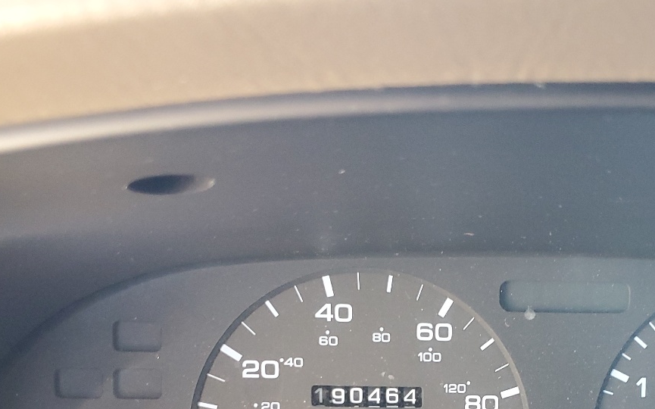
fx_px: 910
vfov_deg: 23.7
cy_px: 454
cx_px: 475
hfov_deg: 38.8
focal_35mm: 51
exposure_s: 1/60.2
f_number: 1.5
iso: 222
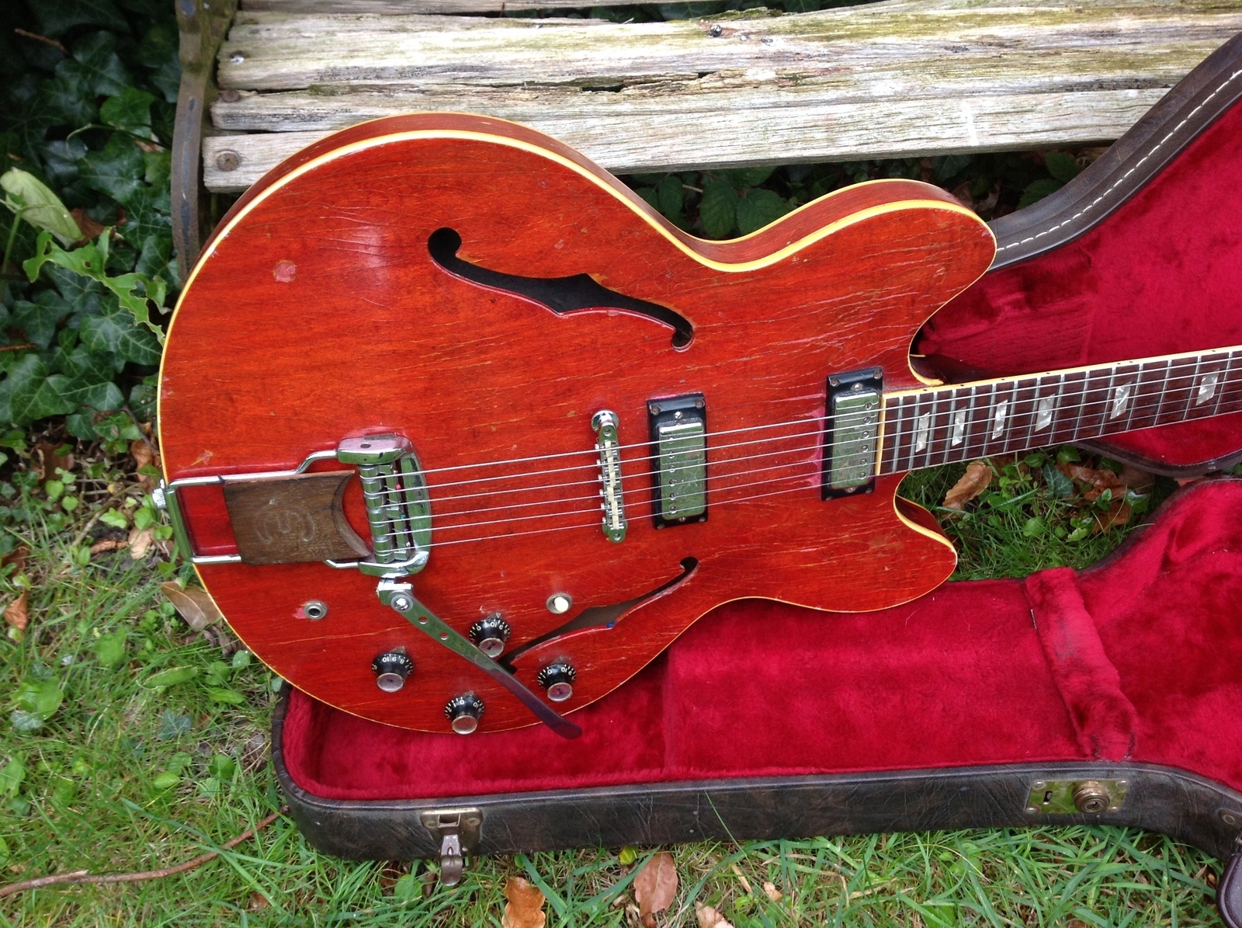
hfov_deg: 52.7
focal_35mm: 35
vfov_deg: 40.6
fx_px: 1254
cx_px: 621
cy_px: 464
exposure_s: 1/20
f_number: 2.4
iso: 50
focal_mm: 4.28
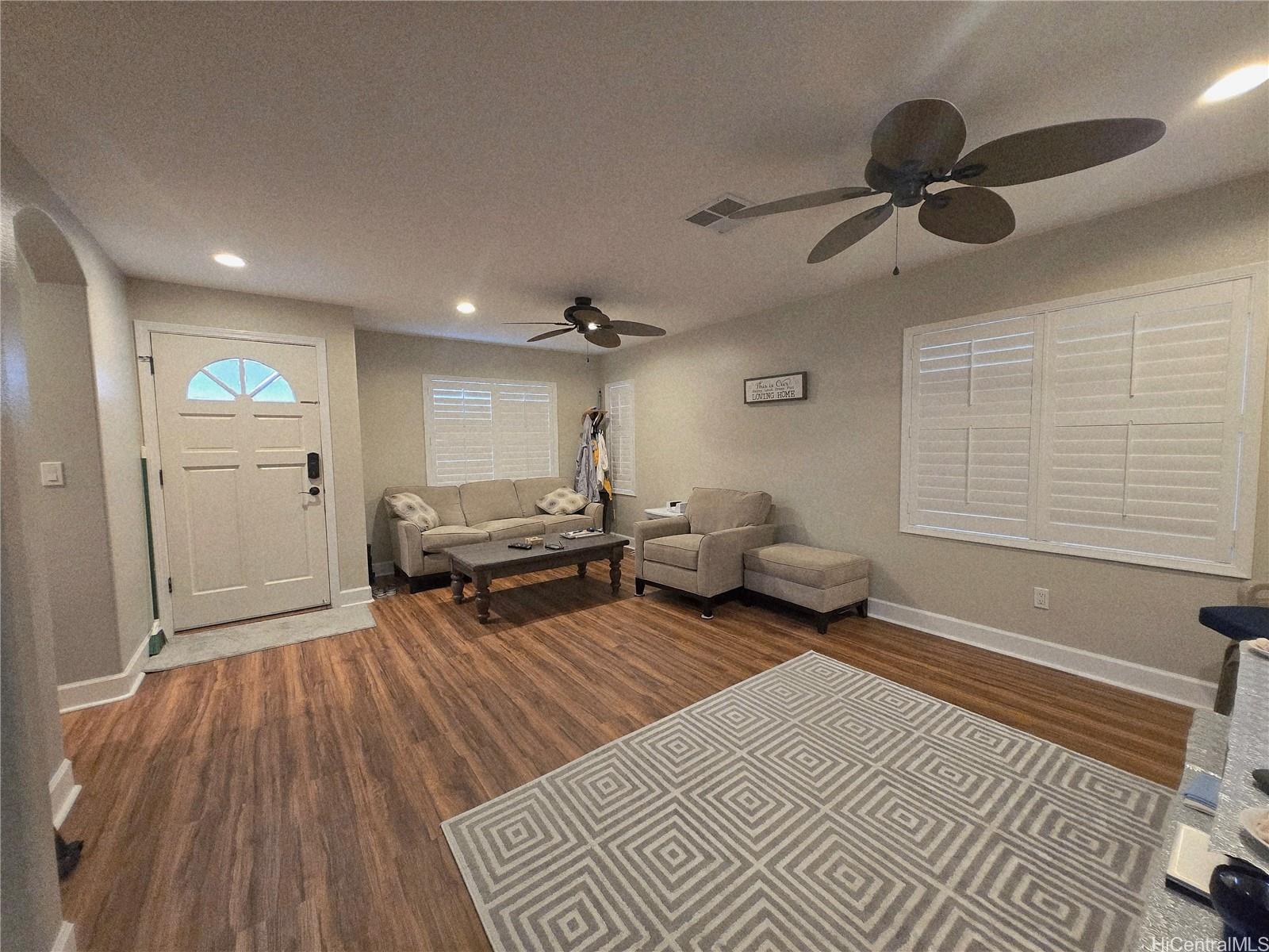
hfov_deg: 106.2
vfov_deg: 89.9
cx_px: 634
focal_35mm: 13
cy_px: 476
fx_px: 477
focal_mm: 1.7
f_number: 2.2
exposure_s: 1/60.2
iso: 400
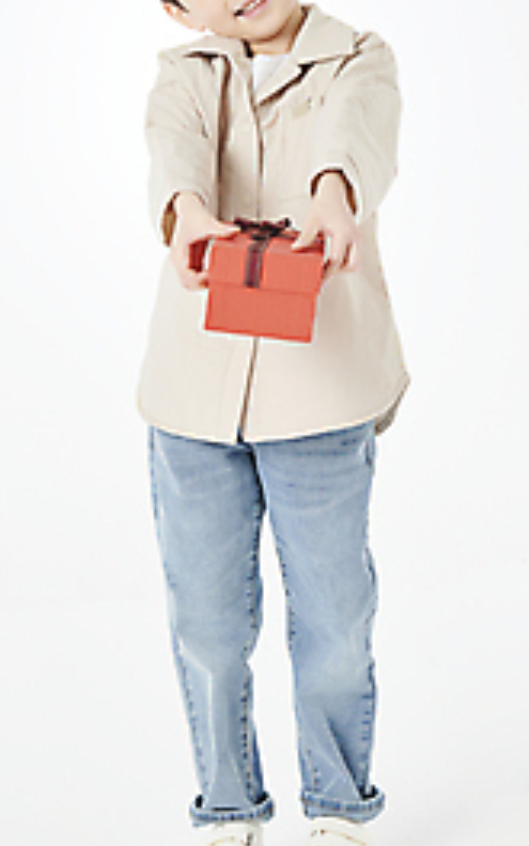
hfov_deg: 12.1
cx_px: 232
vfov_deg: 19.2
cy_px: 301
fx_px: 2491
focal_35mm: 108
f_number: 8
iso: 160
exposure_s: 1/125
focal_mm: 70
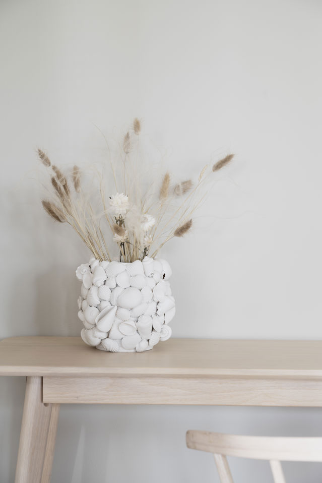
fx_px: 939
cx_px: 161
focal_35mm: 70
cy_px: 242
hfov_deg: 19.5
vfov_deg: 28.8
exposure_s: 1/2.5
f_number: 6.3
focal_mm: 70
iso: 64
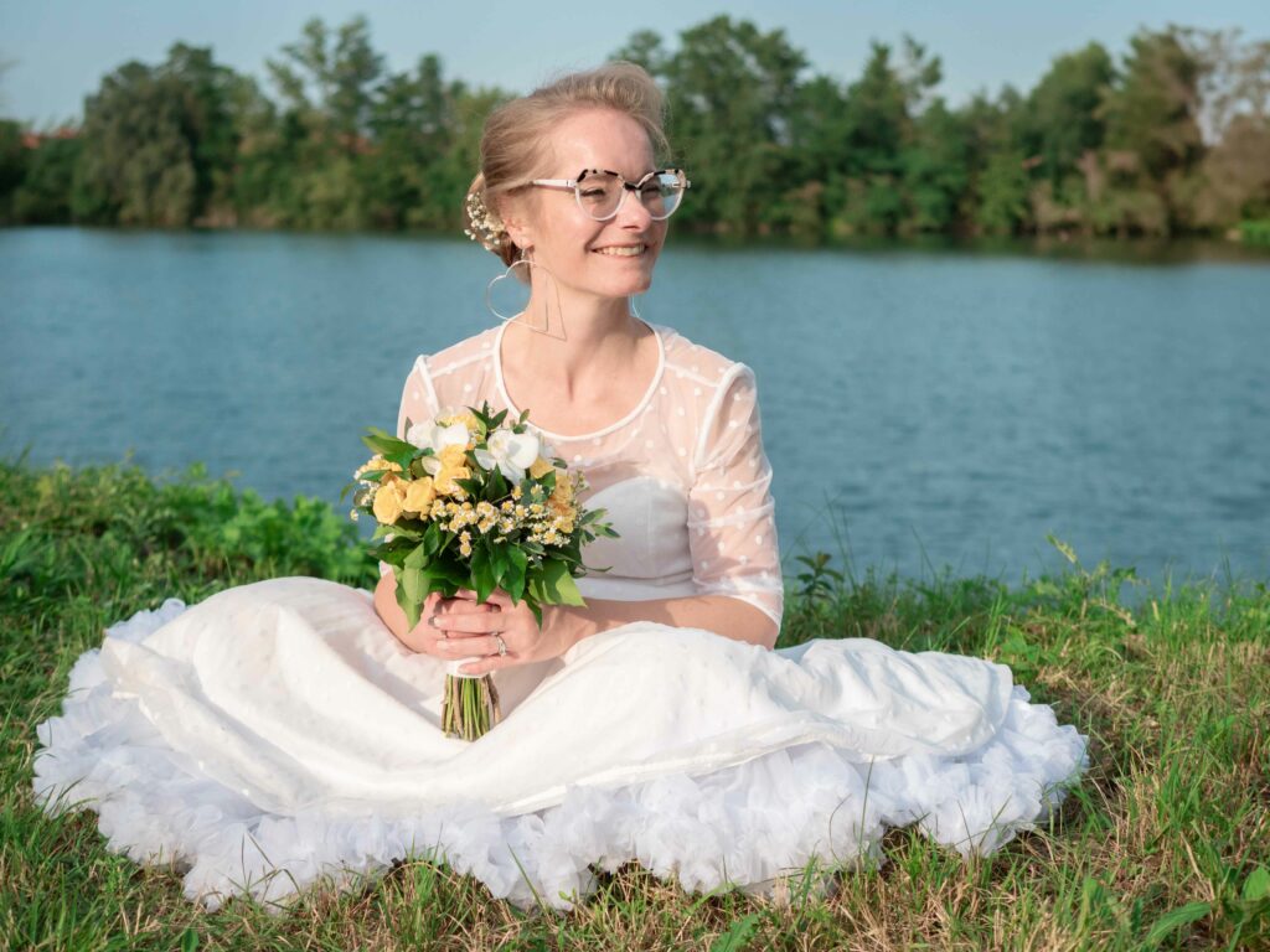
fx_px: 1834
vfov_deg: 29.1
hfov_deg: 38.2
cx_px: 635
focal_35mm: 50
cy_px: 476
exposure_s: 1/8000
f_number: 2.2
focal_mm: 25
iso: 400
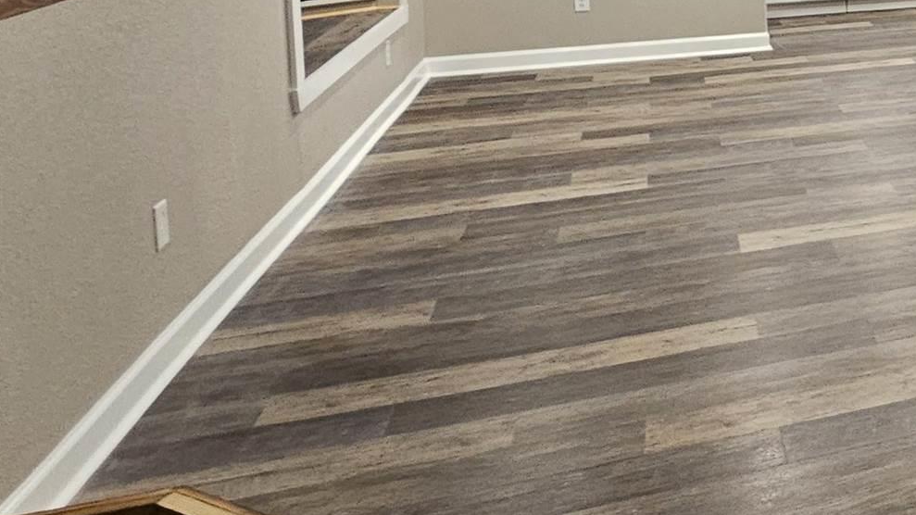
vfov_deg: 24.6
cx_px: 1164
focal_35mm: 44
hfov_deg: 34.4
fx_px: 1069
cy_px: -97
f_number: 2.2
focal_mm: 2.2
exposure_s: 1/30
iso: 320
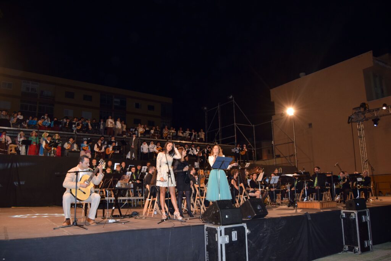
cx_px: 196
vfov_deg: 47.9
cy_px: 130
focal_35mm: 27
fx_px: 293
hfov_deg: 67.4
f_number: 4.5
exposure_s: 1/80
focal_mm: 18
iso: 800
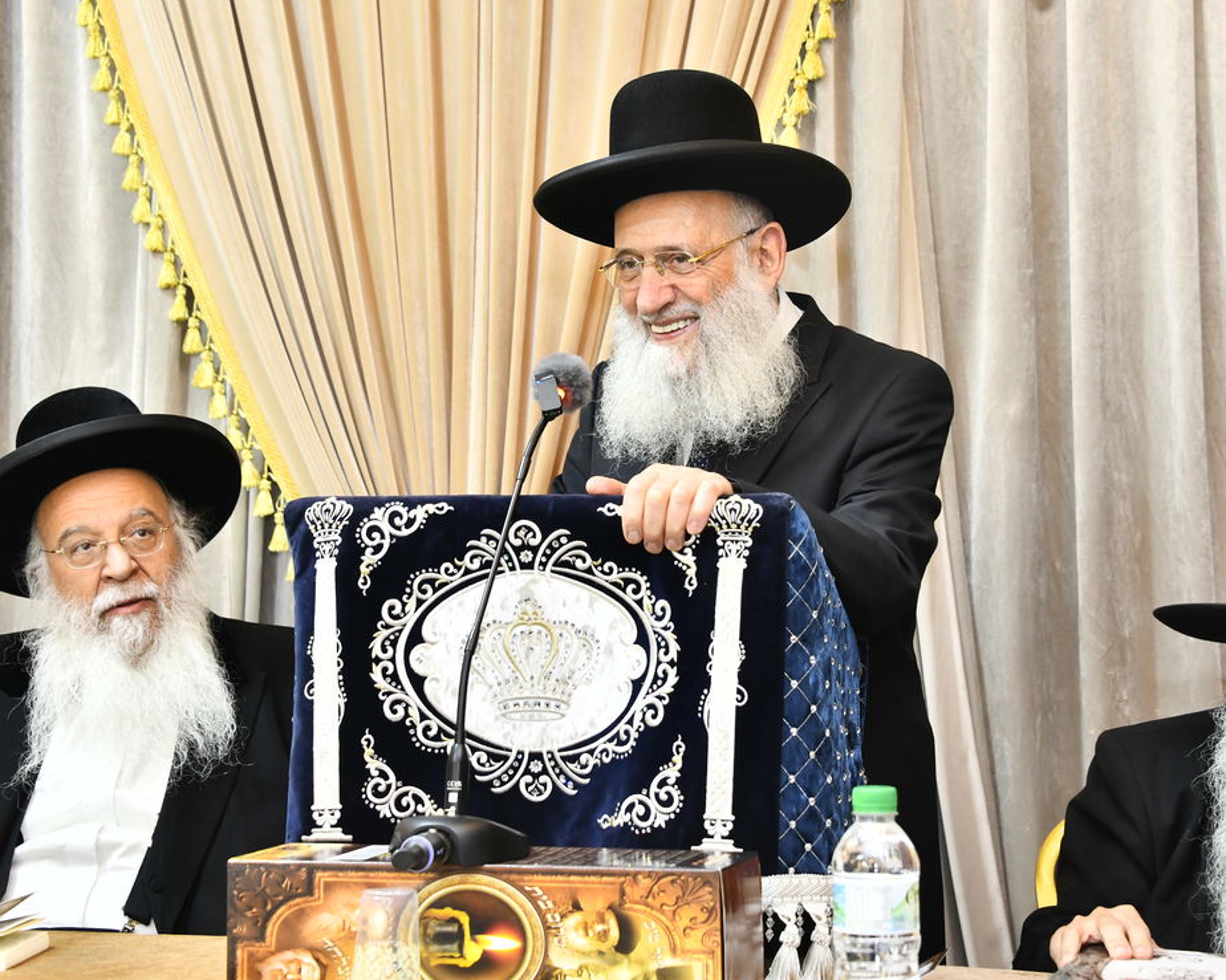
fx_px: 2322
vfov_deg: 23.8
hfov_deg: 29.6
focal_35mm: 64
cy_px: 389
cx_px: 687
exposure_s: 1/80
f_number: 5.6
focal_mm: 45
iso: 800
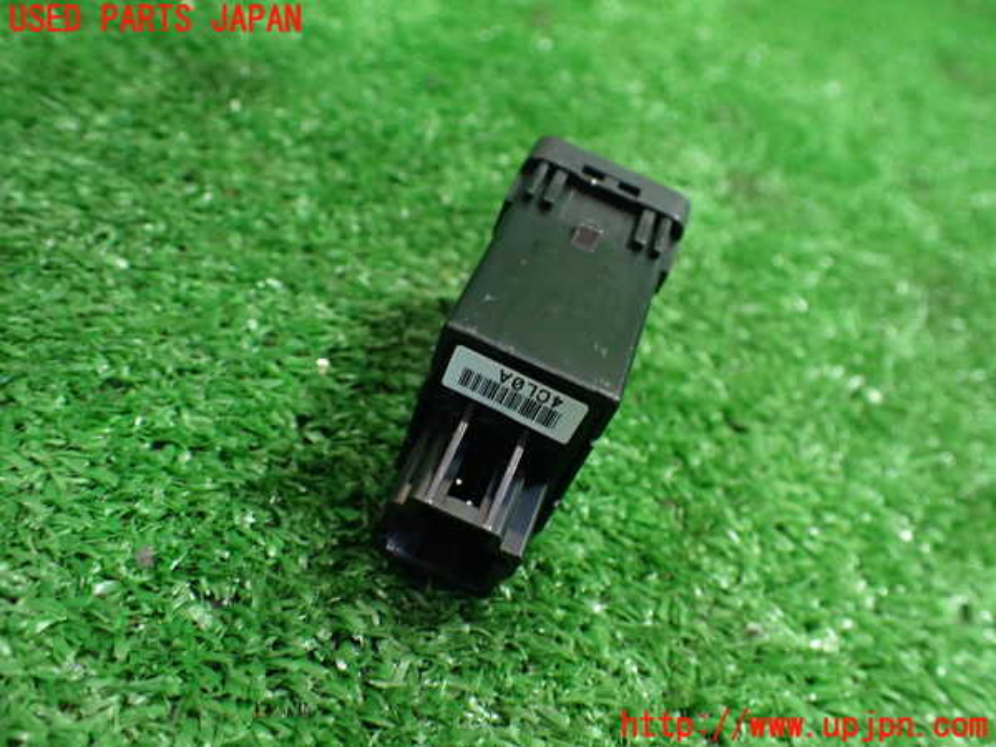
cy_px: 374
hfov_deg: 60.0
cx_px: 498
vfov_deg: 46.8
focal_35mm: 30
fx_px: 863
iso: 800
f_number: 2.3
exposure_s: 1/60
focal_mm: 5.4
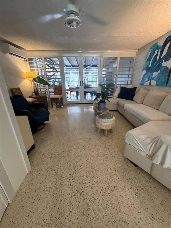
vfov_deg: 102.1
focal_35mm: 14
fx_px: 92
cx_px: 86
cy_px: 114
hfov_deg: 85.7
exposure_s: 1/60
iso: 500
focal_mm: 2.22
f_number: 2.2
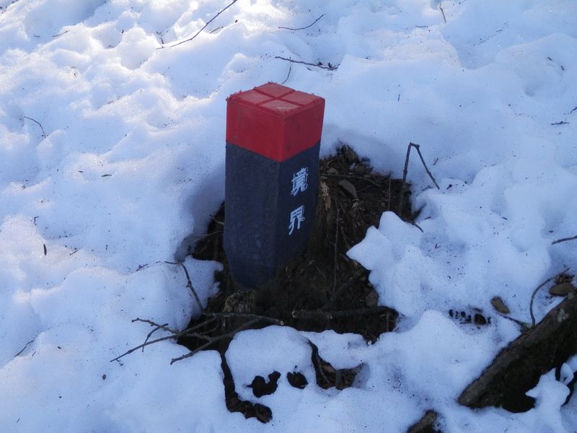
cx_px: 288
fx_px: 817
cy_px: 216
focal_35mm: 49
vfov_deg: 29.7
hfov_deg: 38.9
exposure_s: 1/100
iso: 160
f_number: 4
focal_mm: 8.9
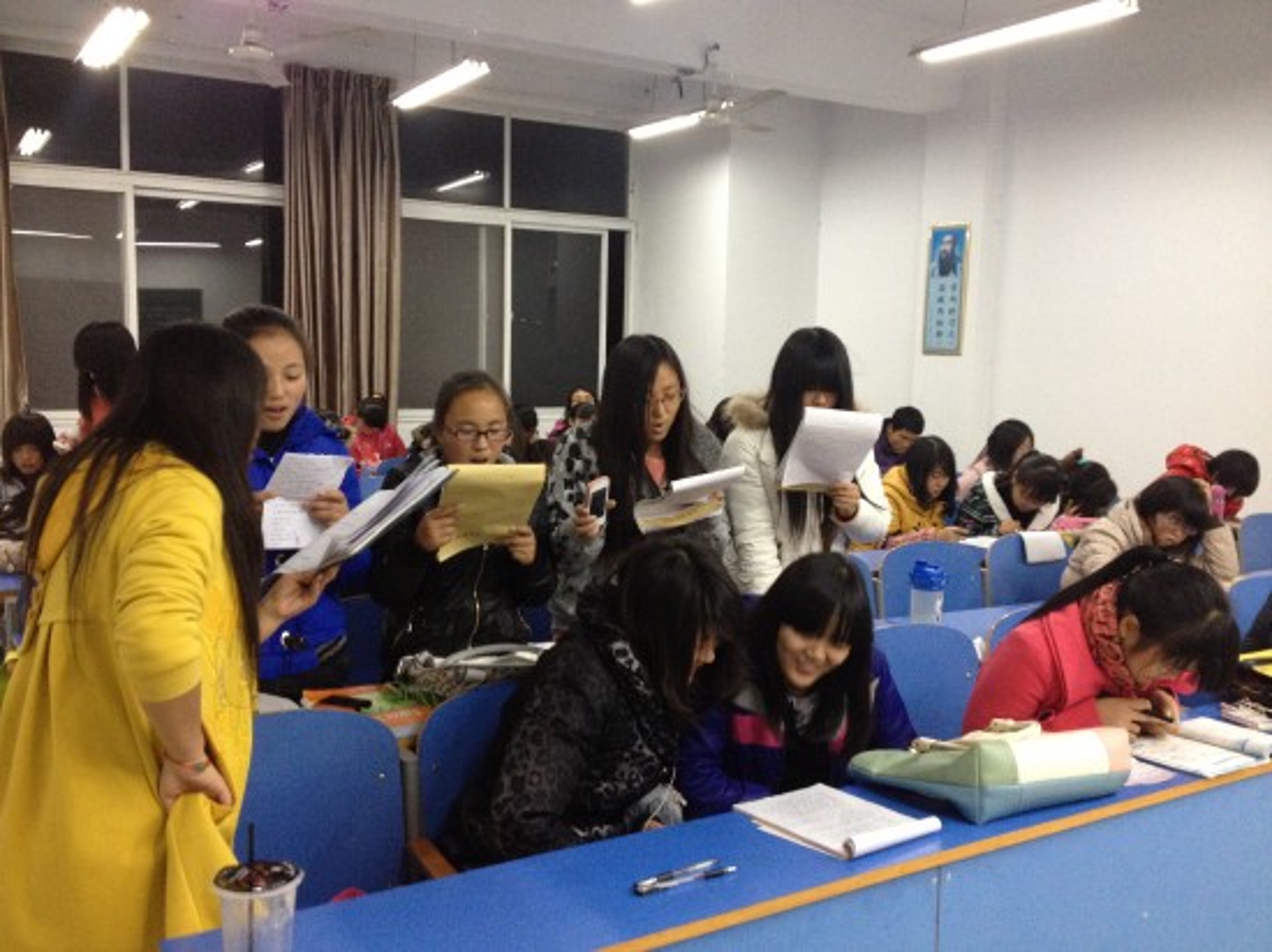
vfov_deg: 40.7
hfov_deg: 52.6
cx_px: 636
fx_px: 1286
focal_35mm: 35
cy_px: 476
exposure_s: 1/20
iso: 250
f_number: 2.4
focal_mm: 4.28
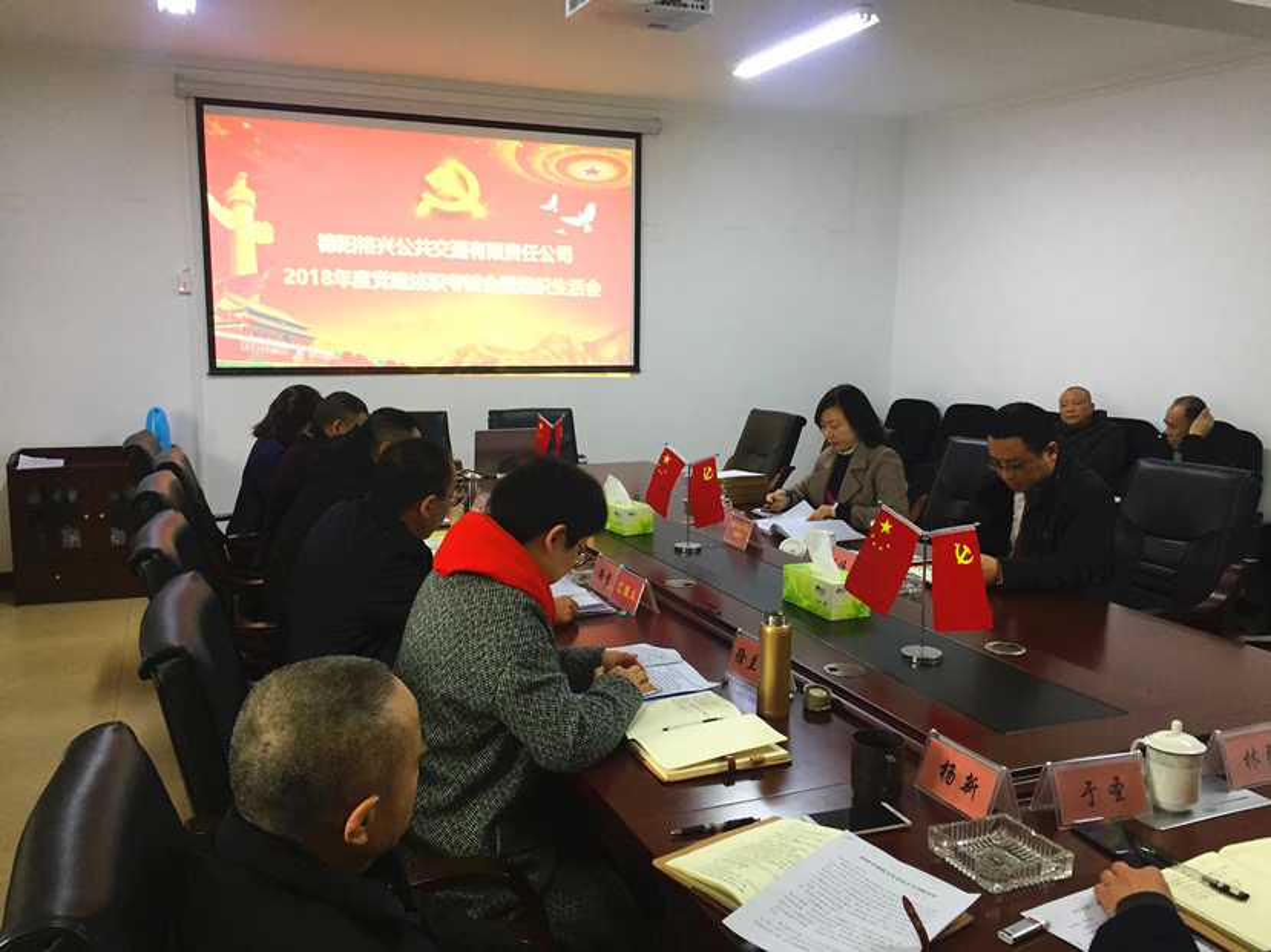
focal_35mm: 29
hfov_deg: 61.7
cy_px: 476
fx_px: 1064
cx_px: 636
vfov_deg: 48.2
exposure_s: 1/33
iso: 160
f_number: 2.2
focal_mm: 4.15
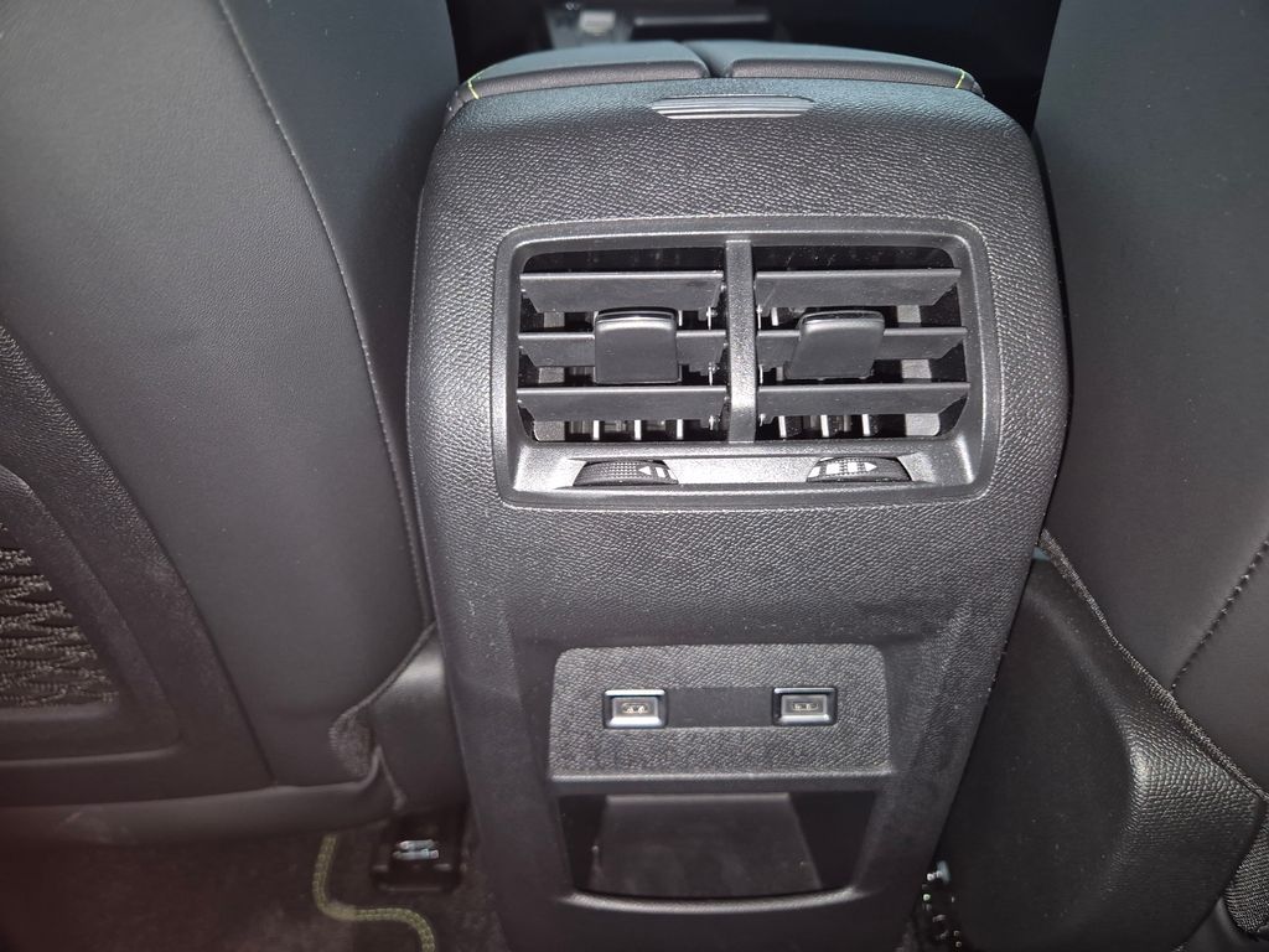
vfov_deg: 58.9
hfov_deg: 73.9
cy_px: 476
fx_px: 843
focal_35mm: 23
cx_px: 634
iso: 250
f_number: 1.8
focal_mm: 5.4
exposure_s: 1/8
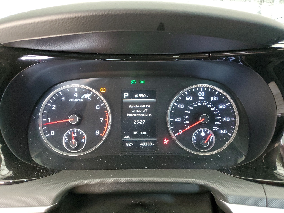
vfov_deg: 53.1
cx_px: 142
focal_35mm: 26
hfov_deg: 67.3
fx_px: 213
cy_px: 106
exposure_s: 1/60.2
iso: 359
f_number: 1.5
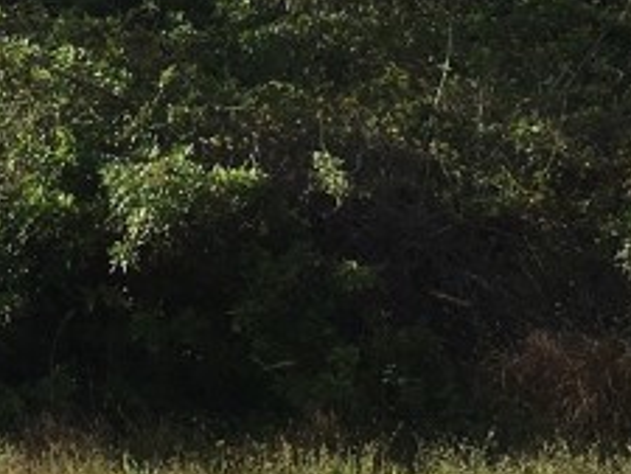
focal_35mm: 132
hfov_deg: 14.8
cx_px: 62
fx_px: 2407
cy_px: -84
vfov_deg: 11.0
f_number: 2.2
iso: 25
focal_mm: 4.15
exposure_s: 1/2198
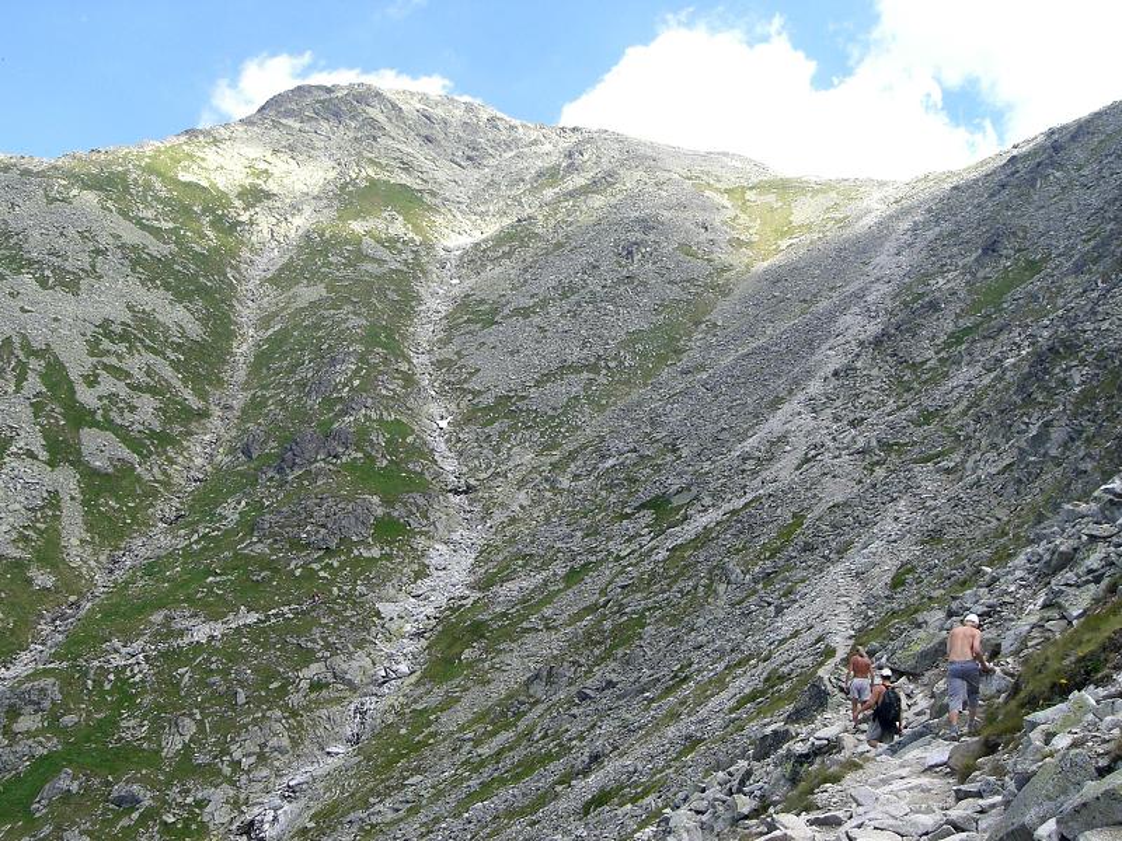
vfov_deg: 37.7
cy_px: 420
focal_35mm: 38
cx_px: 561
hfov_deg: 49.0
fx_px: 1232
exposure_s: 1/200
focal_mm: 6.3
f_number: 4.4
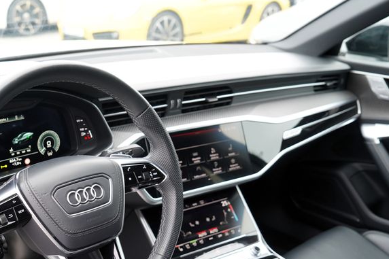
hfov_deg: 44.9
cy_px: 217
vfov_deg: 30.2
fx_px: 464
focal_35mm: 43
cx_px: 135
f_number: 4
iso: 250
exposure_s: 1/60
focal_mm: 24
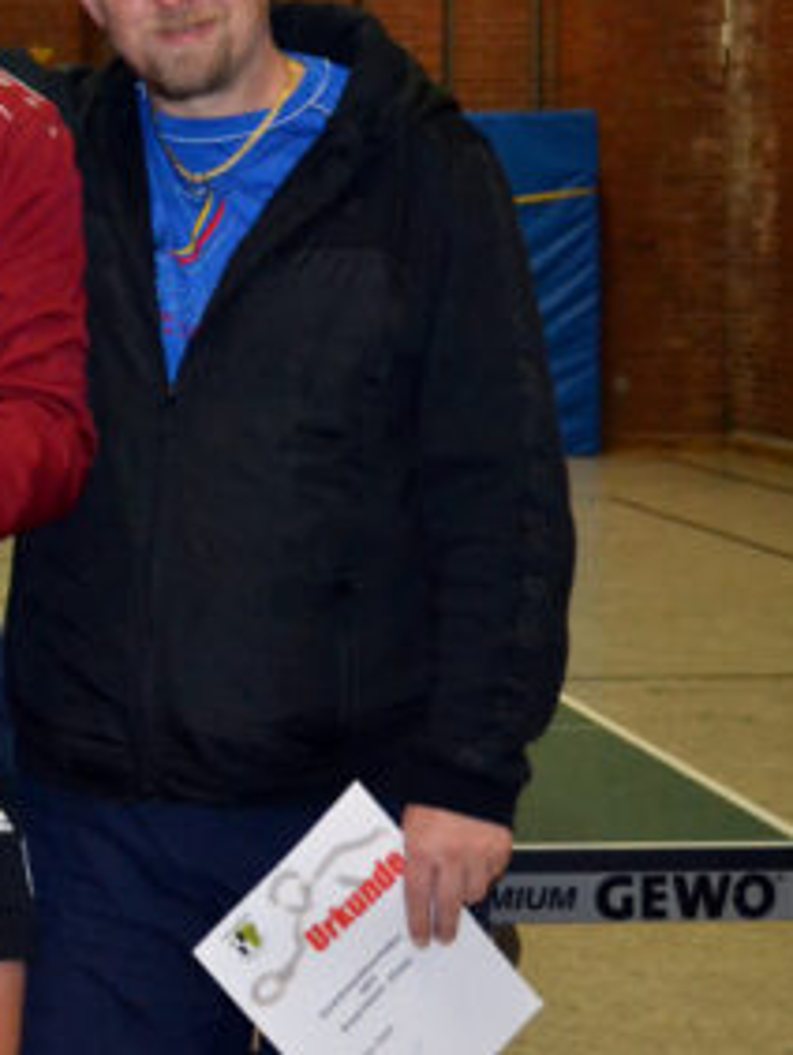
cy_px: 318
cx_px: -266
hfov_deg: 13.9
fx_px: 3111
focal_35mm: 102
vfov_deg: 19.2
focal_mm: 32
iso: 3200
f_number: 4.8
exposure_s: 1/125
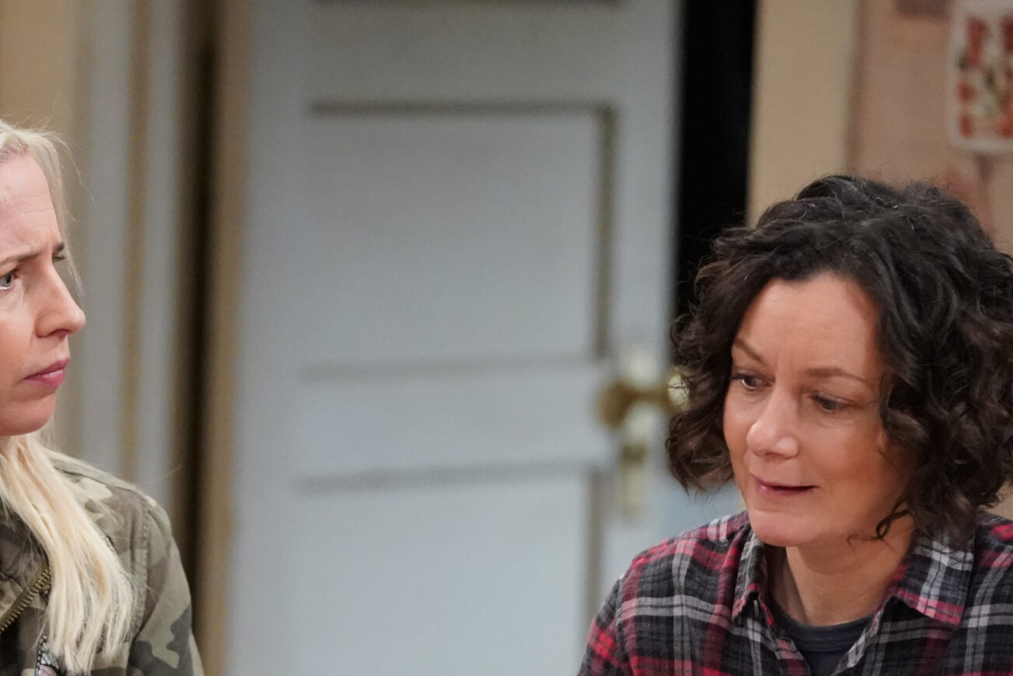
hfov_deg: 6.3
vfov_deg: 4.2
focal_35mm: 329
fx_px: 9257
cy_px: 626
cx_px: 392
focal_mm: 167
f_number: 2.8
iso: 8000
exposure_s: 1/160
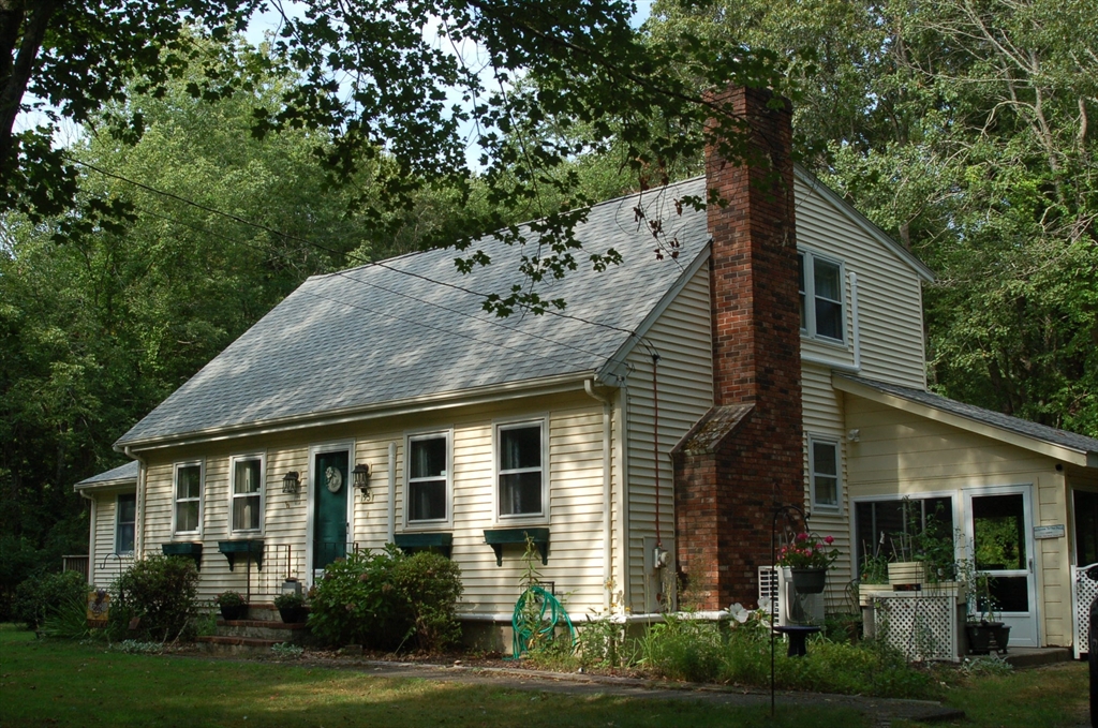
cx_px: 549
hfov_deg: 46.5
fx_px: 1279
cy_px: 364
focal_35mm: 42
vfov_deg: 31.8
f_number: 9
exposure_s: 1/320
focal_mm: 28
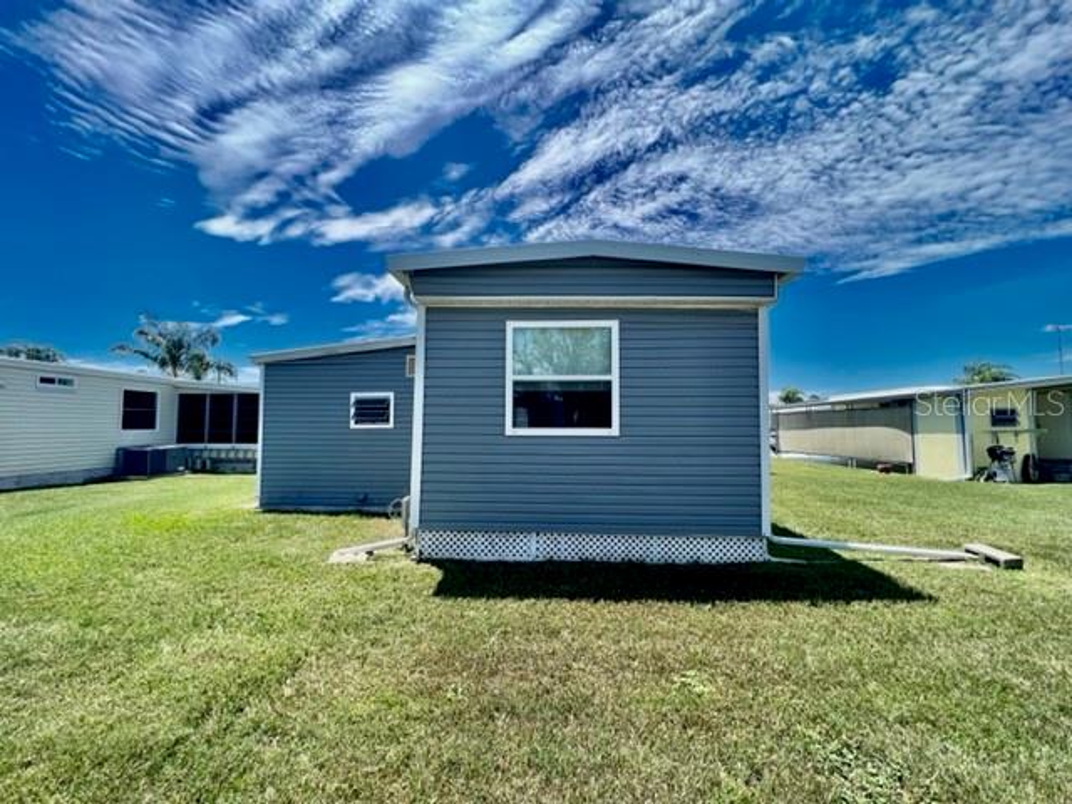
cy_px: 402
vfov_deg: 89.9
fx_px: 403
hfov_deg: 106.2
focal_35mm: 13
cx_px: 536
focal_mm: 1.57
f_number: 1.8
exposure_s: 1/803
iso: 32
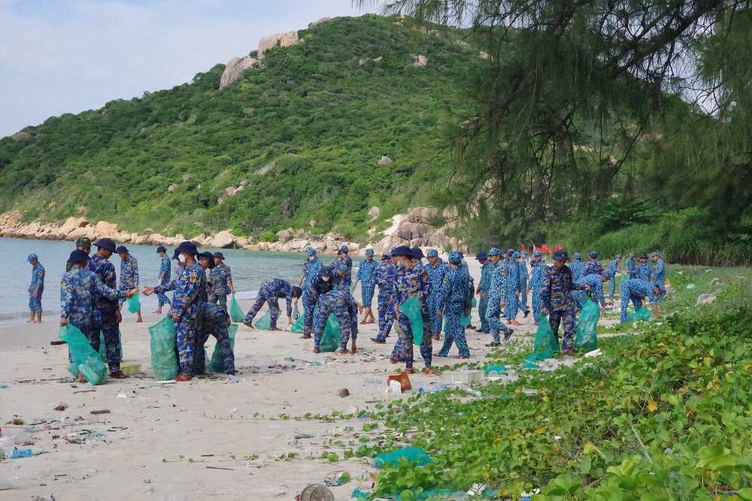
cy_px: 250
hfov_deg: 28.1
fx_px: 1503
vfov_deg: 18.9
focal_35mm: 72
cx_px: 376
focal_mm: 48
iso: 12800
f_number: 14
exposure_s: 1/6000
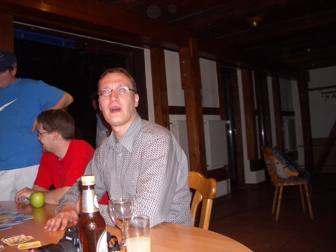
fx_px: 340
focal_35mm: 35
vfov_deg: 40.7
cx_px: 168
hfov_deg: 52.6
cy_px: 126
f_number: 2.6
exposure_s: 1/40
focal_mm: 5.8
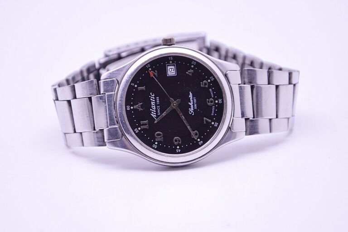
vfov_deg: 8.7
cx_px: 174
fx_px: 1522
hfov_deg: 13.0
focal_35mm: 158
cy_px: 116
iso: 400
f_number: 5.6
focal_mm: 105
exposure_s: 1/160
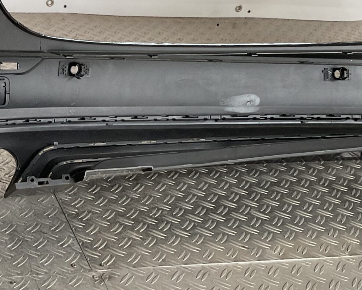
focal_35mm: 74
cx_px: 58
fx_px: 793
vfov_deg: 20.6
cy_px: 188
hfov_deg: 25.2
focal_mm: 3
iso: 100
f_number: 1.8
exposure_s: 1/60
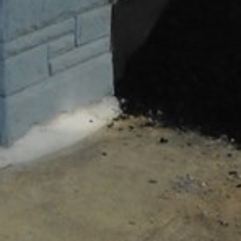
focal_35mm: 153
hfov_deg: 11.4
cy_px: -217
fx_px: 1205
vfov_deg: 10.6
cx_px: 42
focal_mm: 4.5
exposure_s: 1/200
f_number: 3.7
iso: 80
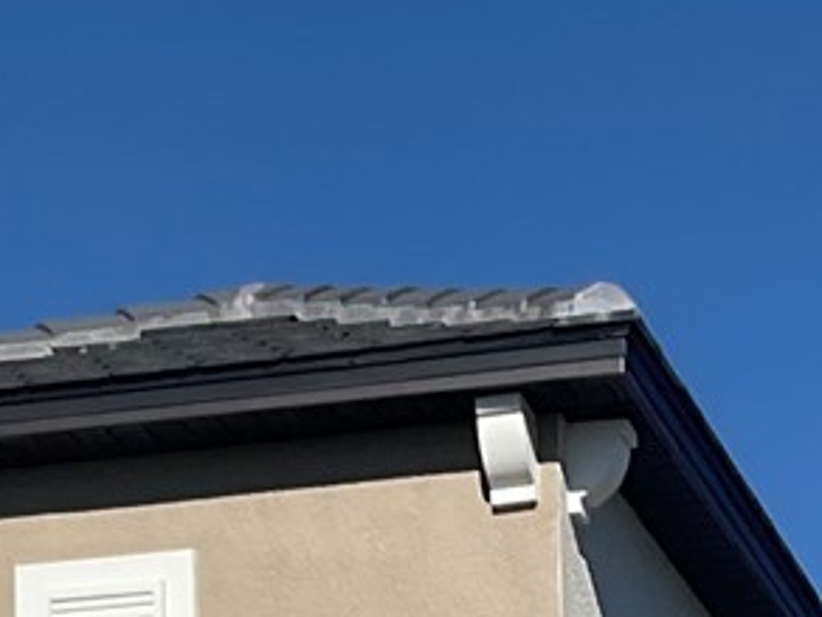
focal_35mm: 159
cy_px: 1566
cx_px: 566
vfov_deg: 8.4
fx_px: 3776
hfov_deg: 12.4
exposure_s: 1/4065
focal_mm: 3
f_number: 1.8
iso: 16
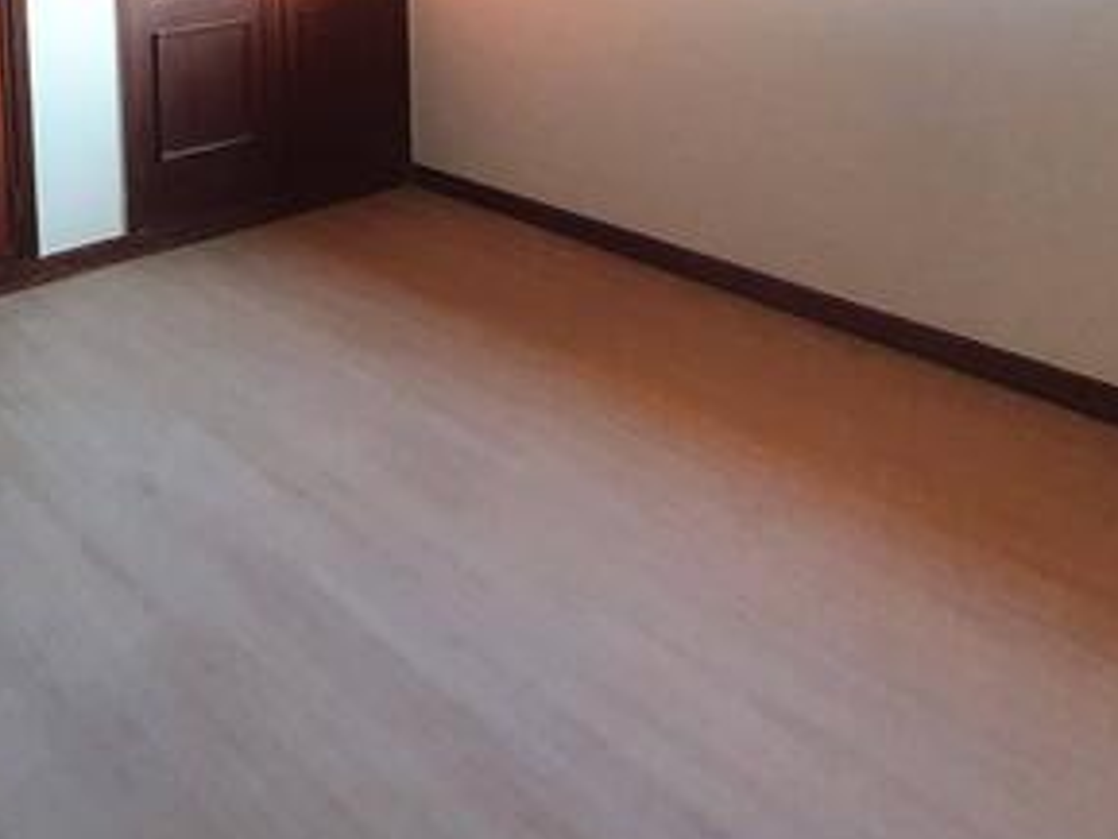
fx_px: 1163
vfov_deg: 33.4
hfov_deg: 47.0
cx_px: 143
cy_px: -131
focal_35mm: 36
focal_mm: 1.8
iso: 320
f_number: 2.2
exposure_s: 1/33
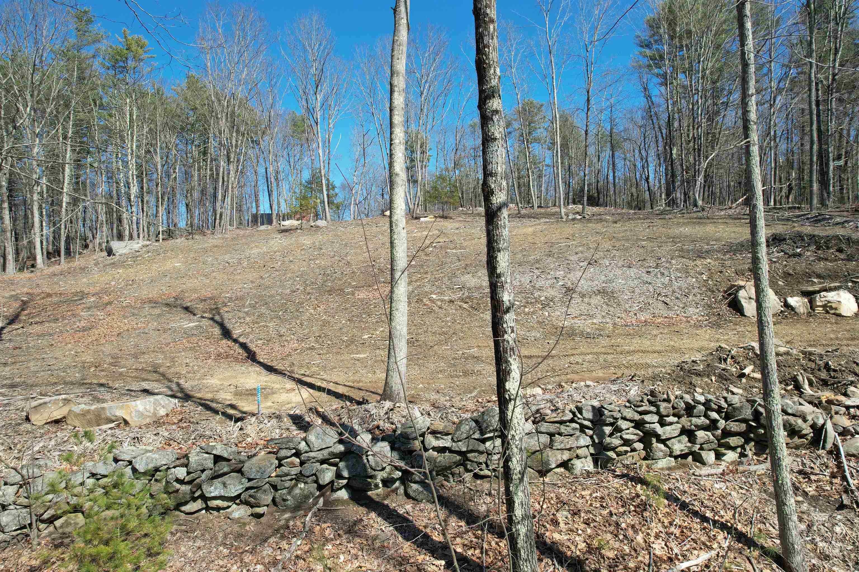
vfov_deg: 57.2
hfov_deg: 78.6
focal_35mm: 22
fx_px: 525
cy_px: 286
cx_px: 430
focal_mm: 8.38
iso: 100
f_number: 2.8
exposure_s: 1/1000
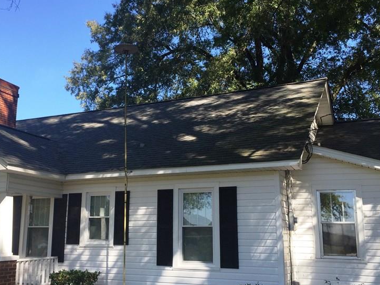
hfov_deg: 45.6
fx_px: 450
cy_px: 155
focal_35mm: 41
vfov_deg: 35.1
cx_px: 161
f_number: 2.2
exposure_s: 1/719
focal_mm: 4.15
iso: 32
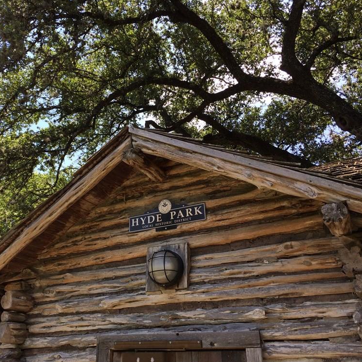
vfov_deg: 47.2
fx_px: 414
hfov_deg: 46.8
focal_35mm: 35
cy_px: 183
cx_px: 136
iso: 32
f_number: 2.2
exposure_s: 1/760
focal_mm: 4.15
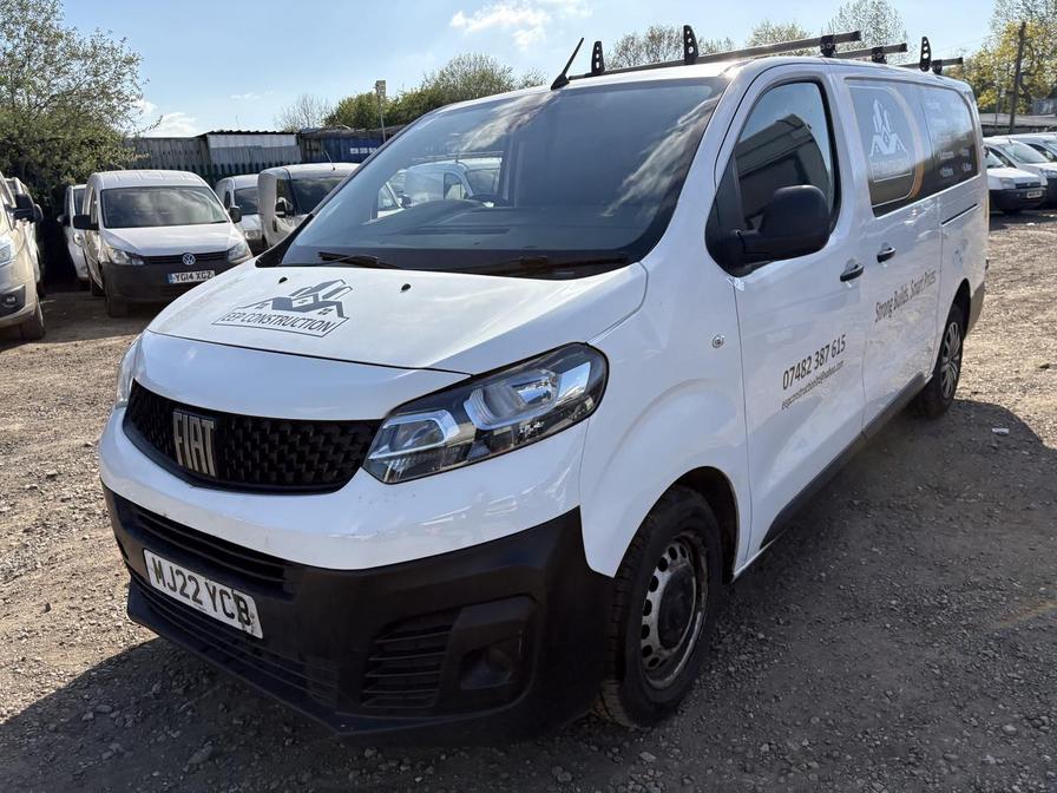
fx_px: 794
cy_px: 396
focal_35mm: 26
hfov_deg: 67.3
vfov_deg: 53.1
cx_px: 528
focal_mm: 5.96
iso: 50
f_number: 1.6
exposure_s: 1/2747
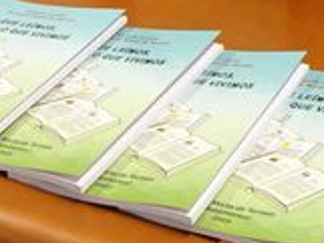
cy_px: -323
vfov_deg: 10.8
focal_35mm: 119
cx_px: 205
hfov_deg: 16.5
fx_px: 1115
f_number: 3.5
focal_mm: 4.1
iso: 200
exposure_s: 1/30
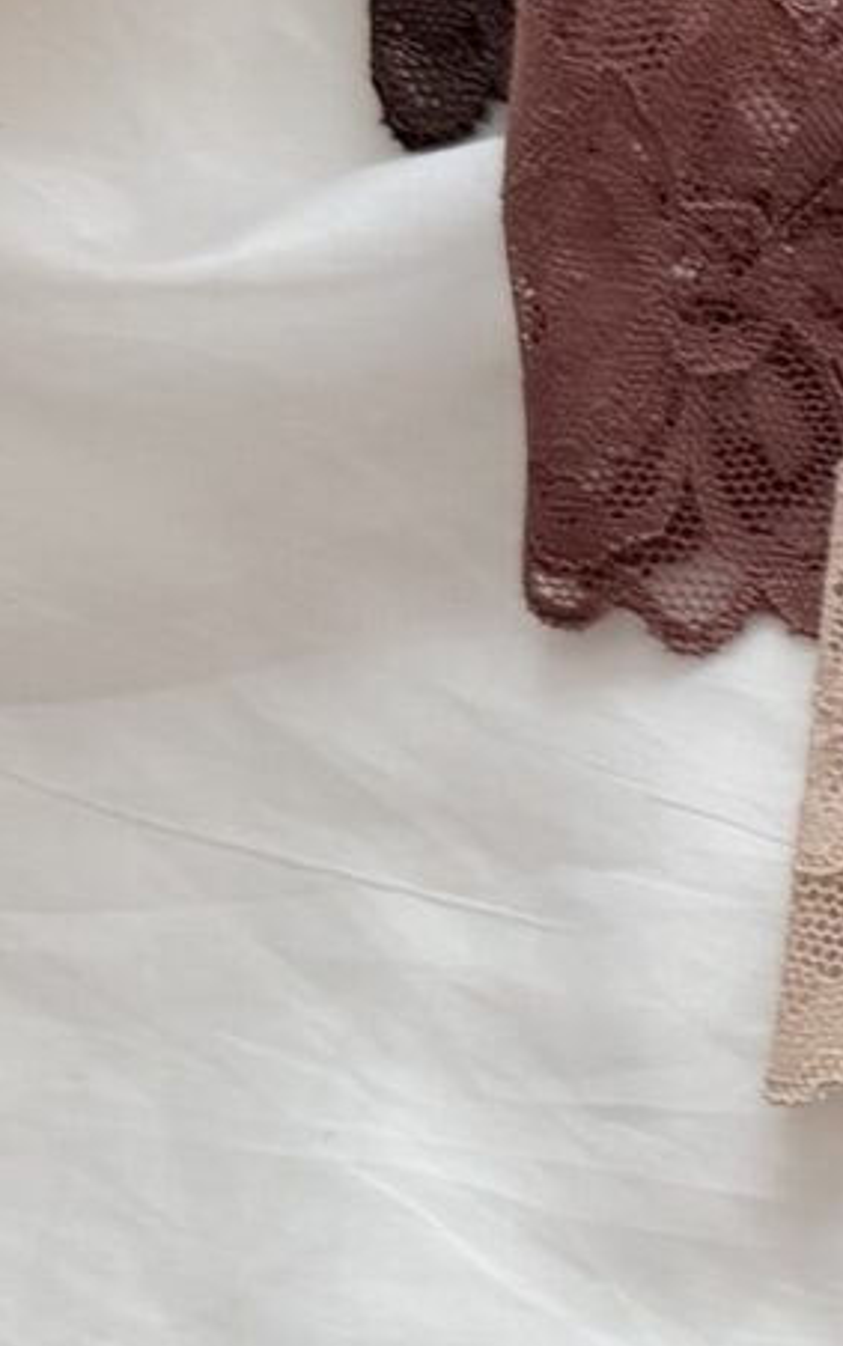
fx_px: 5287
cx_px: 2329
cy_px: 965
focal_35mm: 144
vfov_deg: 14.5
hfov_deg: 8.1
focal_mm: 6.76
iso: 80
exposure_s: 1/121
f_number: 1.78
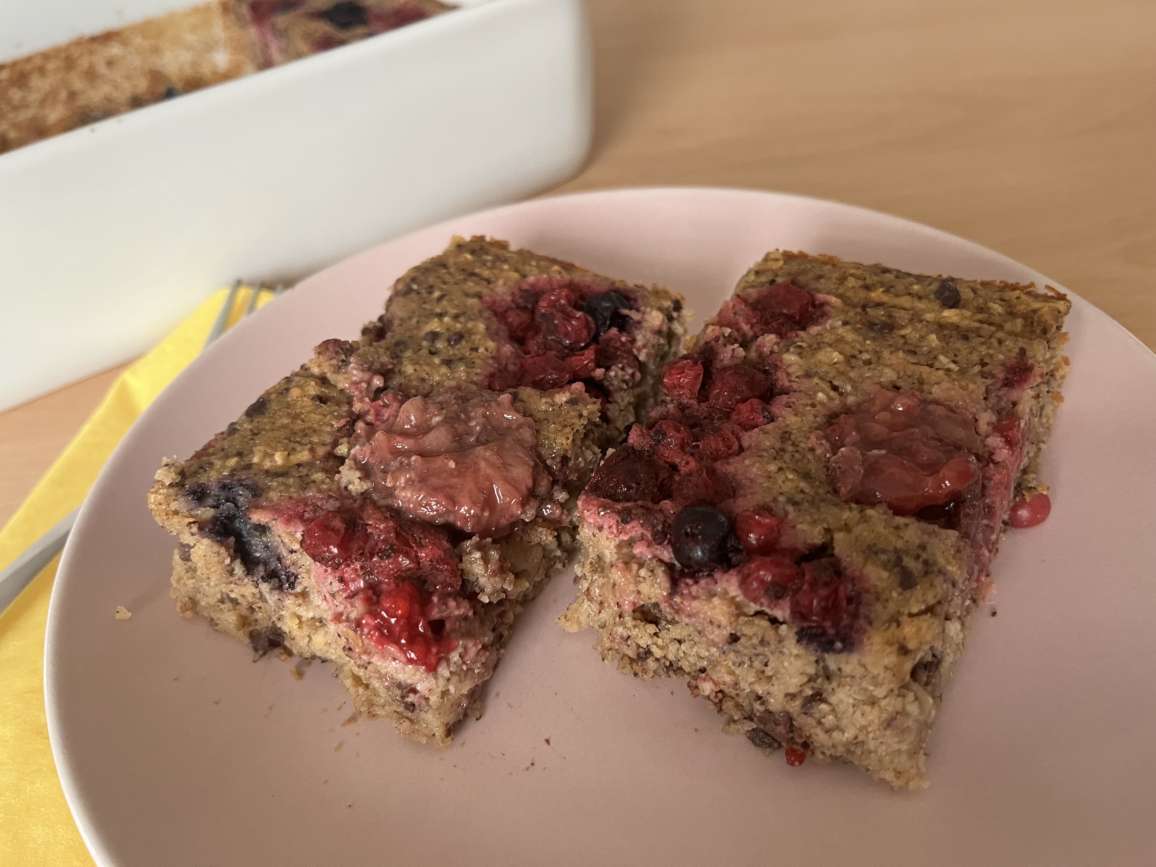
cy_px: 434
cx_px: 578
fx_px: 868
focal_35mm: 26
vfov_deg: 53.1
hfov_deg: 67.3
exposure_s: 1/60
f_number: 1.6
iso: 200
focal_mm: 5.1
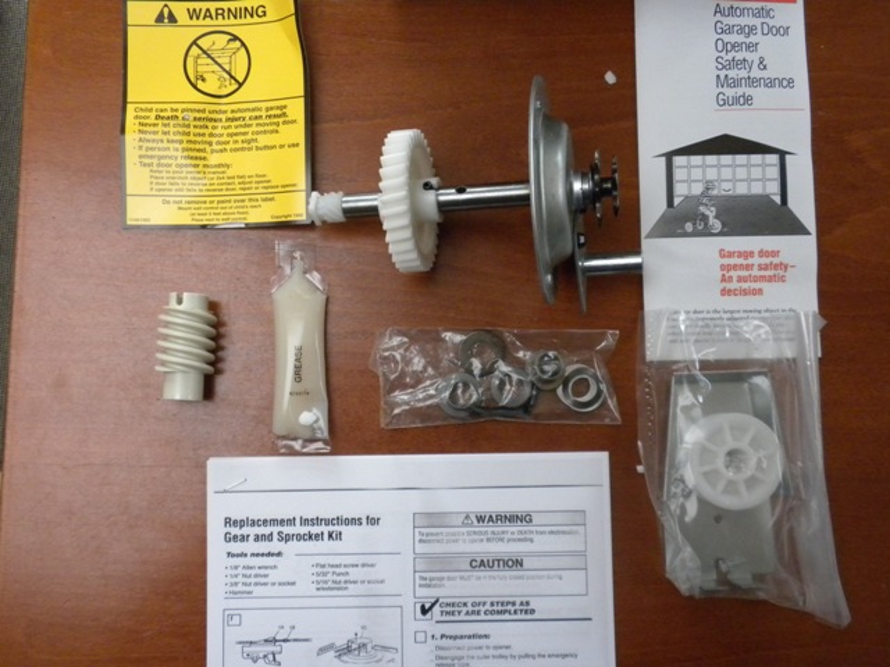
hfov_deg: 50.1
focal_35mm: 37
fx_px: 951
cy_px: 334
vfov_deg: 38.7
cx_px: 445
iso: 400
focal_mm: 6.6
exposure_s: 1/53.4
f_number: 3.5
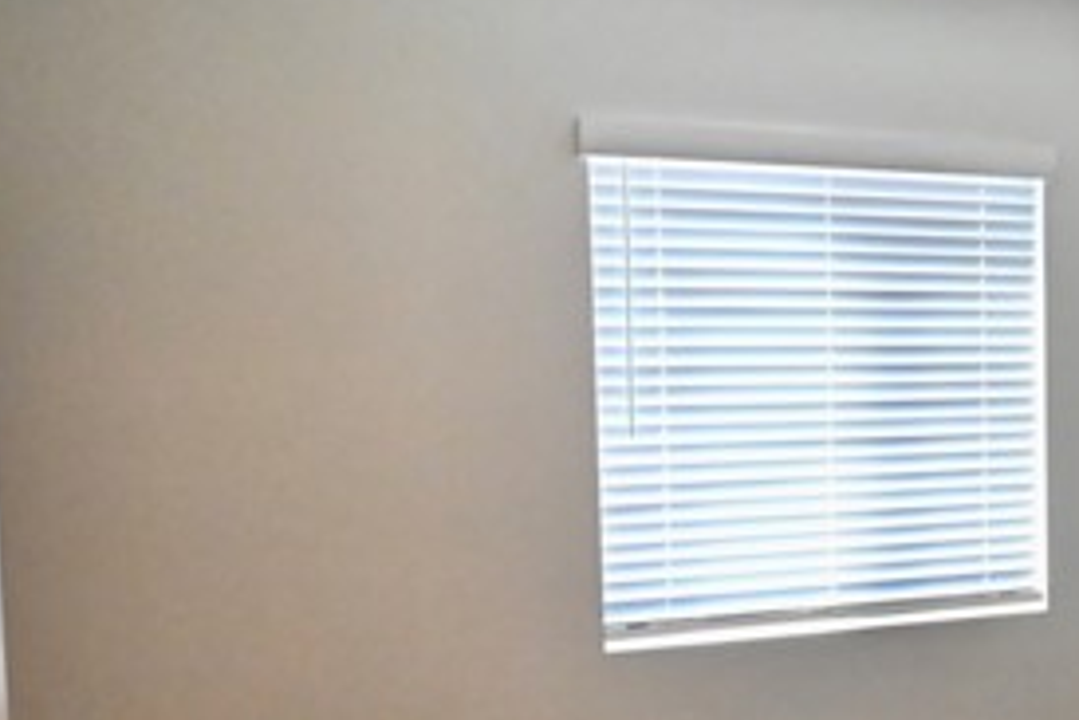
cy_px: 523
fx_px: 1679
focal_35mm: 56
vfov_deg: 24.0
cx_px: 945
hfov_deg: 33.9
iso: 25600
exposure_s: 1/125
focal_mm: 24
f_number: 11
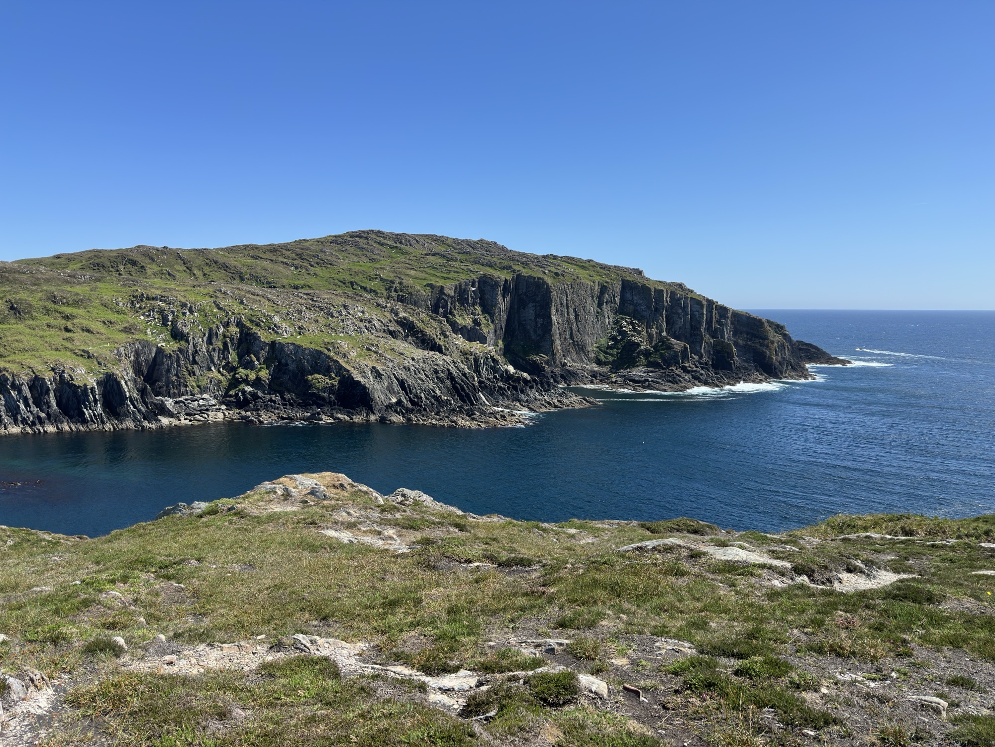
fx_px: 690
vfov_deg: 56.8
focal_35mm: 24
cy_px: 374
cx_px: 498
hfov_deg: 71.6
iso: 100
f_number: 1.78
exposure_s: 1/4854
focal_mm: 6.86
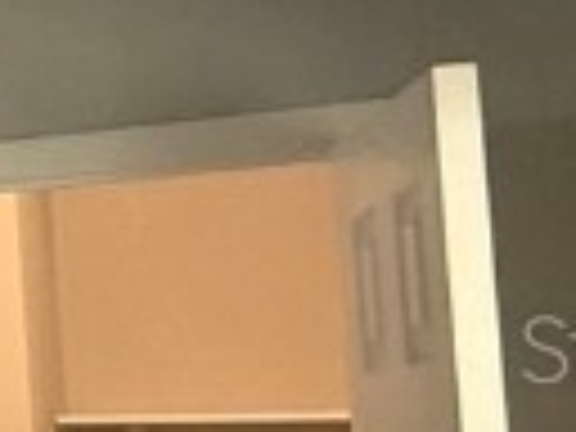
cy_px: 346
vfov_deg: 13.2
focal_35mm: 112
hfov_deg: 10.0
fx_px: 1864
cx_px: -1359
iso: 250
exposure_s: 1/120
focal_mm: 2.22
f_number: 2.2
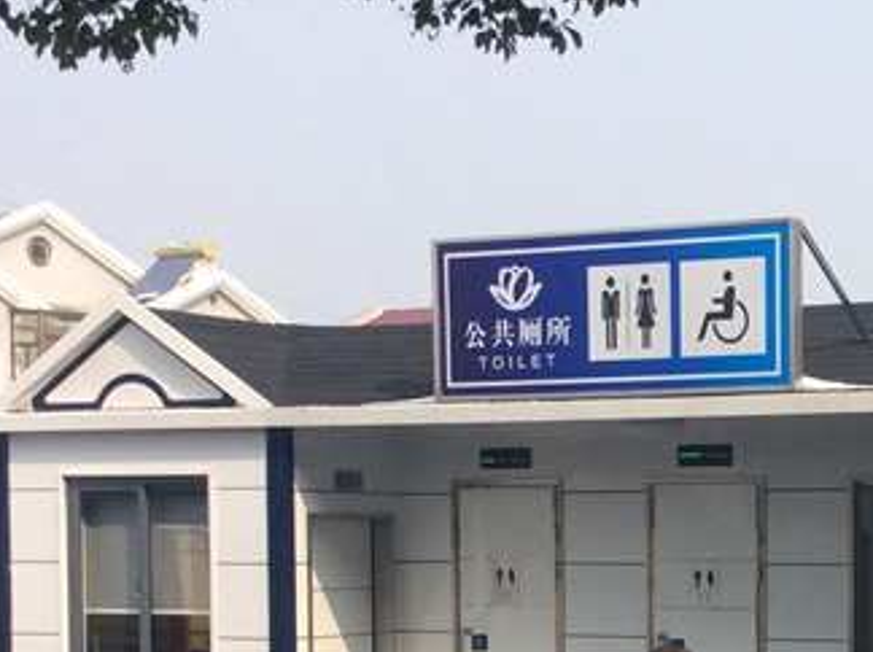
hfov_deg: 22.5
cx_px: 860
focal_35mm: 84
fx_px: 2115
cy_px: 629
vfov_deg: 17.2
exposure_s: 1/1100
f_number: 2.4
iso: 32
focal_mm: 3.3
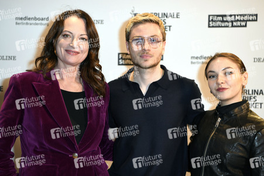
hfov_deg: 32.4
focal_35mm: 62
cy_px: 88
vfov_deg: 21.9
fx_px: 454
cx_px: 132
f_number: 3.5
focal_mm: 62
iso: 1250
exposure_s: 1/80
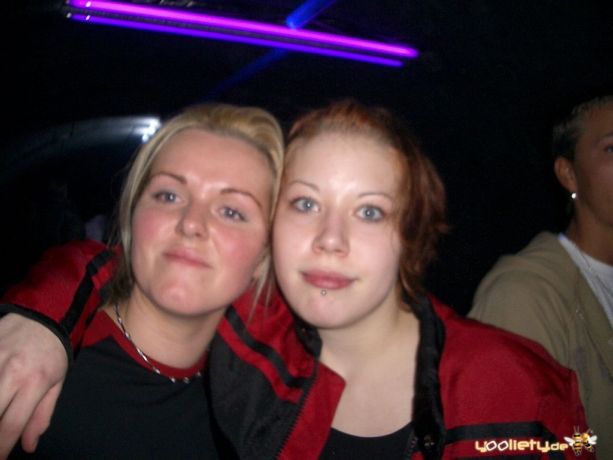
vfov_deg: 40.7
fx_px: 620
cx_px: 306
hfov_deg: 52.6
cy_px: 230
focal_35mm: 35
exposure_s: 1/40
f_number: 2.6
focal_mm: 5.8
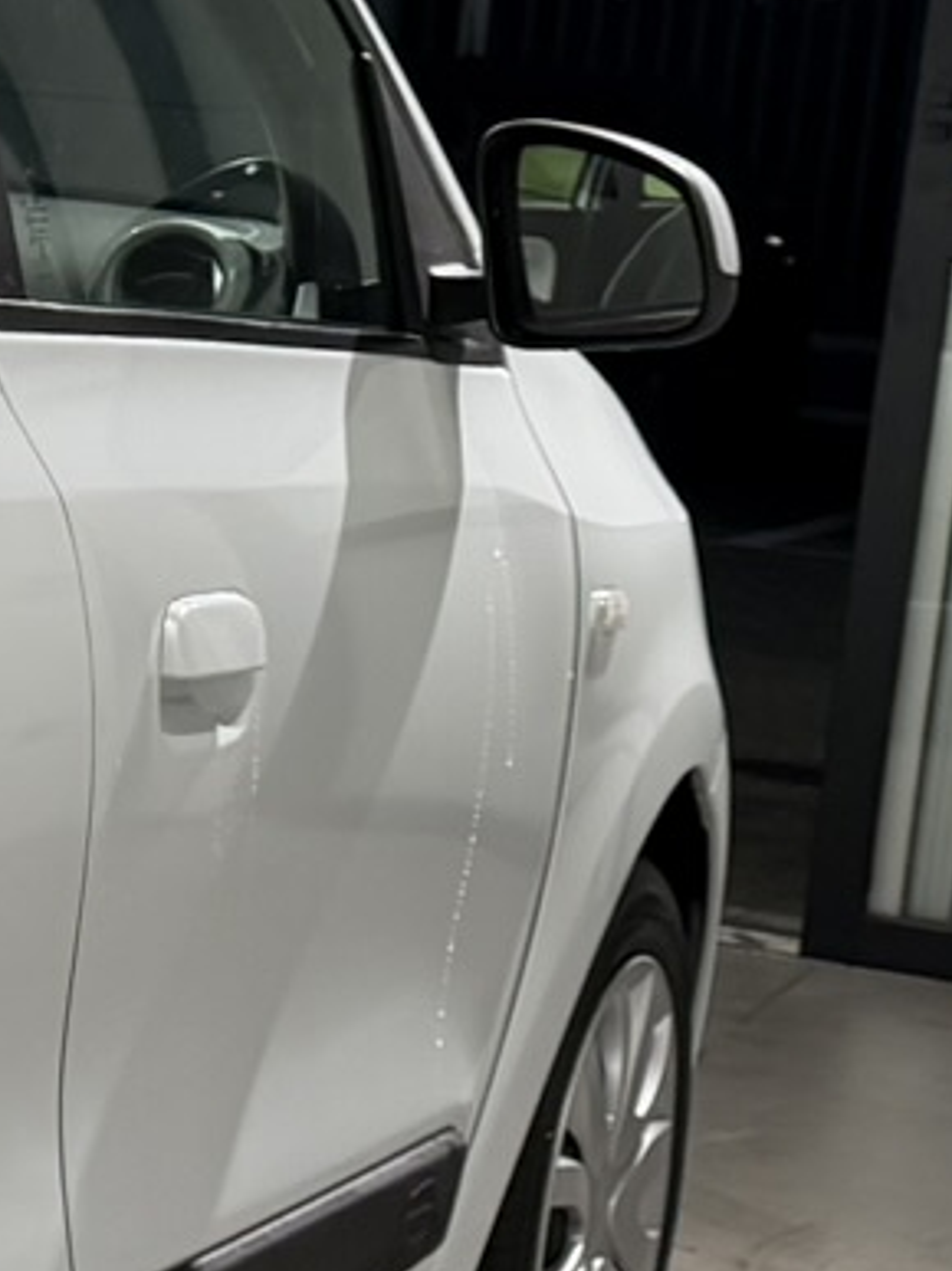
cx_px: -1628
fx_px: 4660
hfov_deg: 9.7
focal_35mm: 127
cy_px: 522
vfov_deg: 15.5
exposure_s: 1/119
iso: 200
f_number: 1.78
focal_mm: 6.76
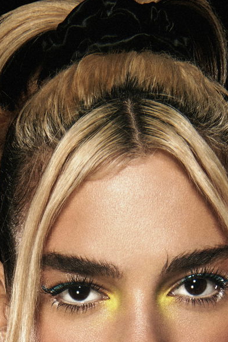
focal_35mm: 142
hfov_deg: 9.6
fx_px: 1350
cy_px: 570
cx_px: 61
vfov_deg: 13.3
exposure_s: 1/125
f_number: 16
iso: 160
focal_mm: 35
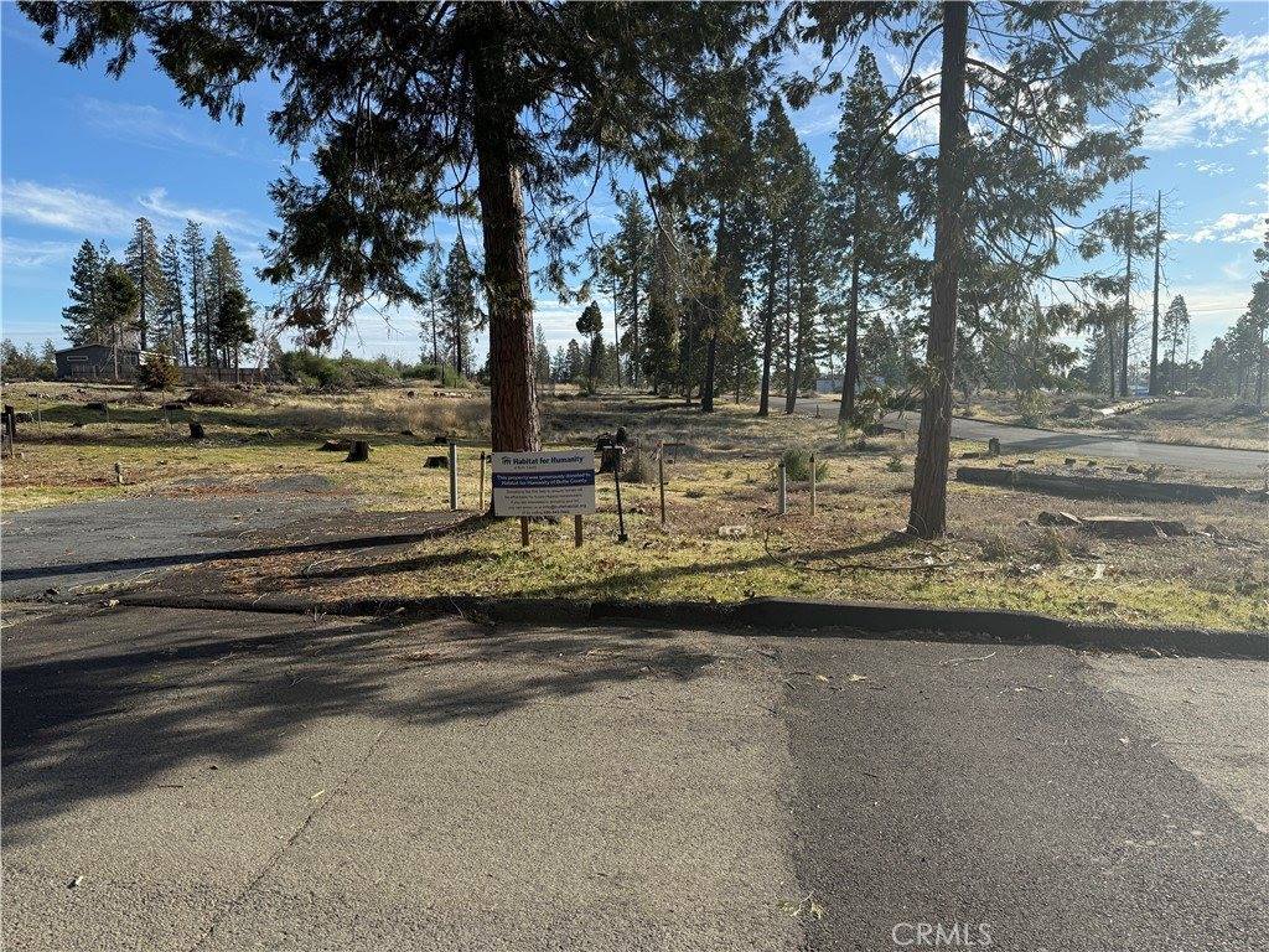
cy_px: 476
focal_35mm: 24
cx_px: 634
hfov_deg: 71.6
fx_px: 880
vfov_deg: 56.8
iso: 100
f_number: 1.78
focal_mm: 6.76
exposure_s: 1/3953
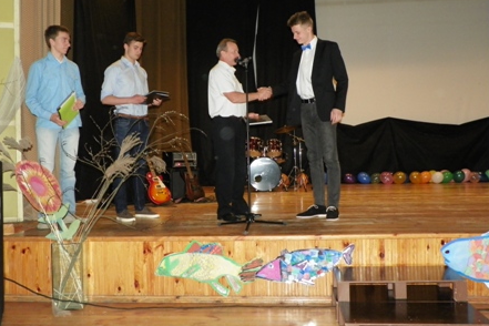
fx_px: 503
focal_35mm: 37
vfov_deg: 35.9
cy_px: 141
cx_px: 243
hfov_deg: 51.9
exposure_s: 1/30
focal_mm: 6.2
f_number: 3.2
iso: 320
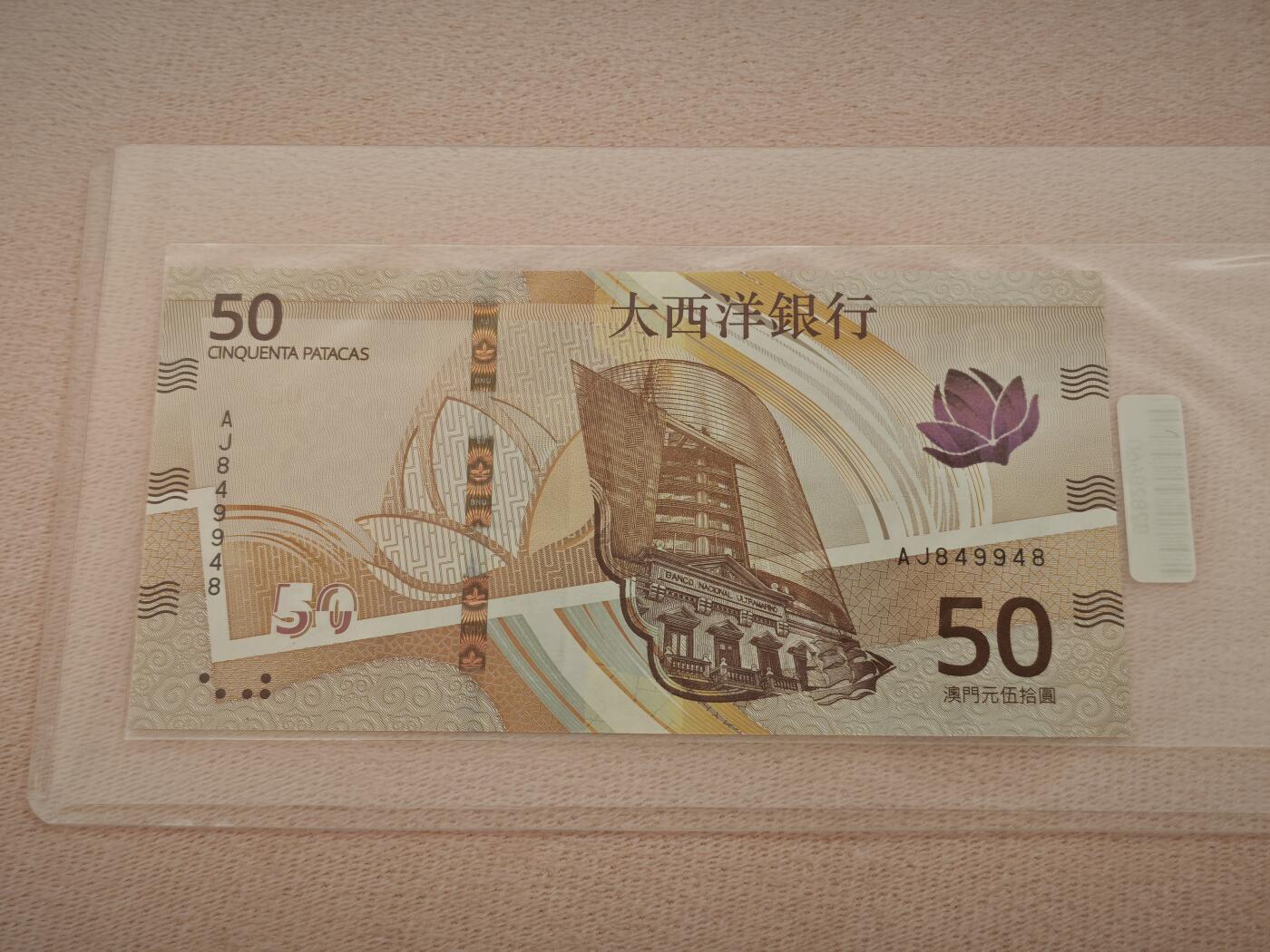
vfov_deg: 29.1
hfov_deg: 38.2
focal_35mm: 50
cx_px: 635
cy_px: 476
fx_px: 1834
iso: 200
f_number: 1.63
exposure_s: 1/100
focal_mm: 5.85
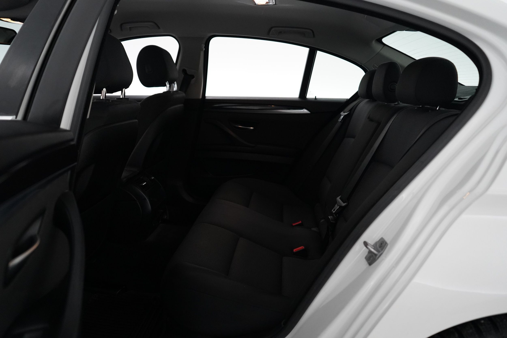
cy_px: 169
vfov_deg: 45.0
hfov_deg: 63.7
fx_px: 408
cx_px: 254
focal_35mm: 29
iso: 5000
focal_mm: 29
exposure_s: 1/160
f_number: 3.5
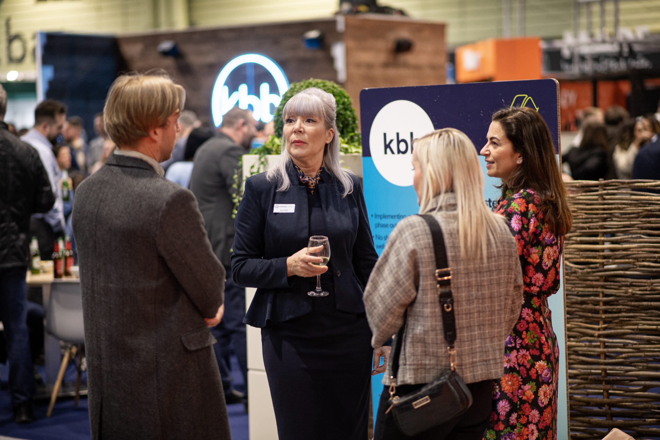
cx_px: 330
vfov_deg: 16.1
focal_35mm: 85
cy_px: 220
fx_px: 1558
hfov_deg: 23.9
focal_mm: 85
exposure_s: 1/160
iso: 1000
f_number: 2.2
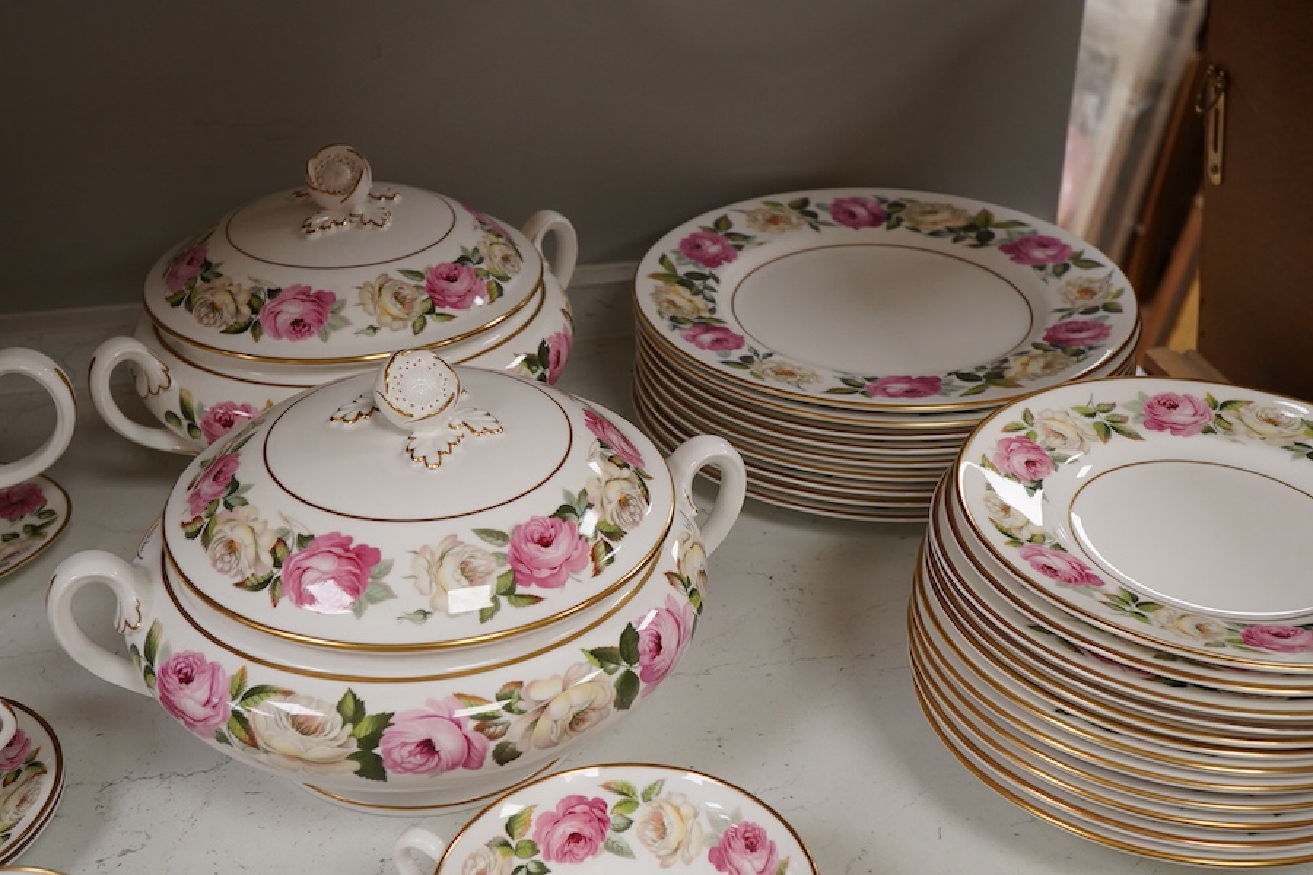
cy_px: 438
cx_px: 656
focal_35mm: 45
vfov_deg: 29.9
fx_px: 1641
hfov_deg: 43.6
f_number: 10
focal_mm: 30
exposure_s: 1/125
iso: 1250
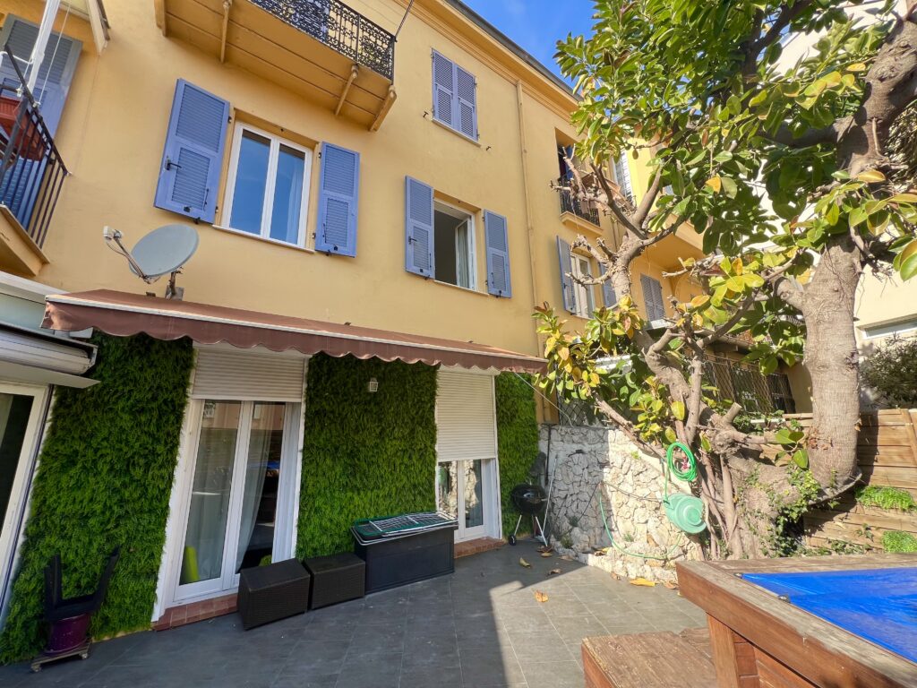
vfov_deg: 89.9
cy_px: 344
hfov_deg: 106.2
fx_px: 344
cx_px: 458
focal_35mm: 13
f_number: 1.8
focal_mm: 1.57
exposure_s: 1/274
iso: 32
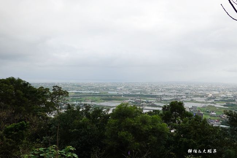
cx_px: 118
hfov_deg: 63.7
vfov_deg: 44.9
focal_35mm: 29
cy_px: 79
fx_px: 191
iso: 125
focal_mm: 10.83
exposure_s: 1/320
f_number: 4
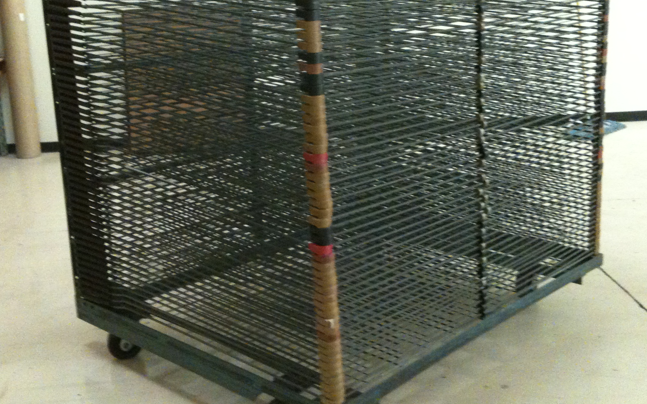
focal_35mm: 43
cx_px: 320
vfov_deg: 29.7
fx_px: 758
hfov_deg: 46.2
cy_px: 151
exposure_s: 1/15
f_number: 2.8
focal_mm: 3.85
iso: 500
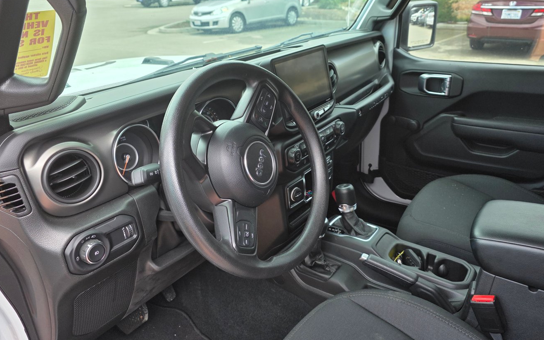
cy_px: 163
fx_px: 415
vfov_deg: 44.5
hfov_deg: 66.4
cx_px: 290
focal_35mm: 28
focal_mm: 6.3
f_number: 1.7
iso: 40
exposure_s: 1/180
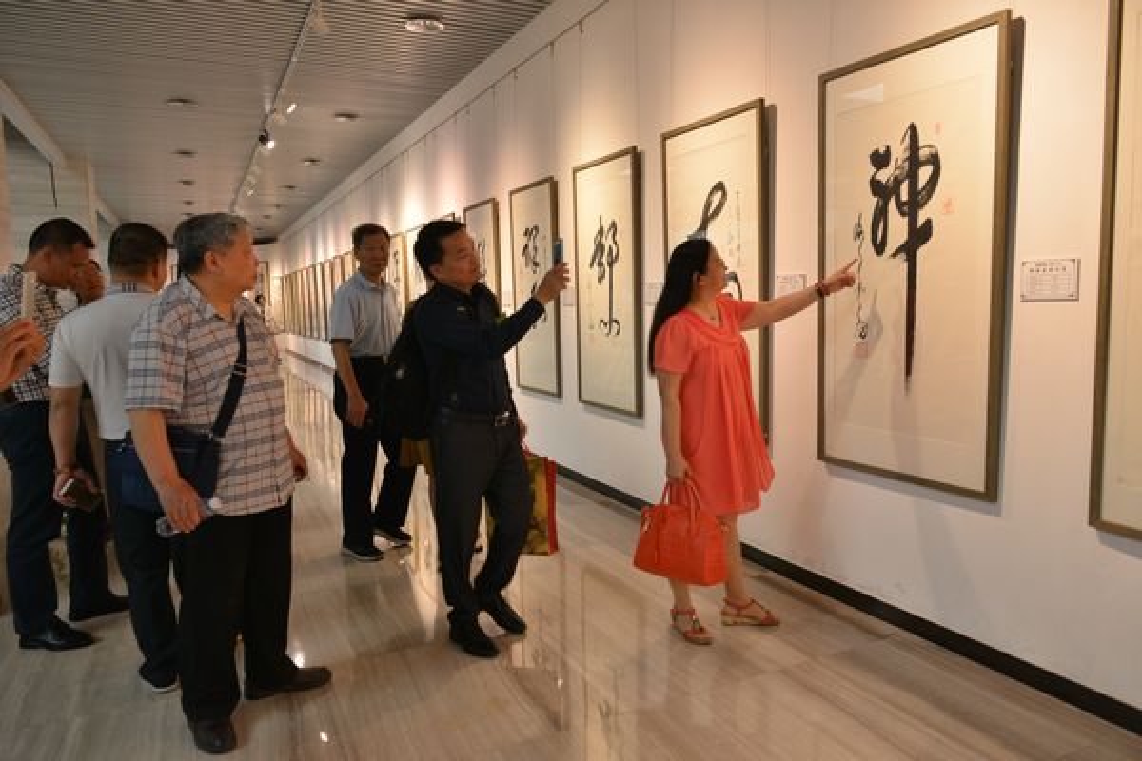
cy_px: 380
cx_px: 571
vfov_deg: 53.1
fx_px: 761
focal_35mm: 24
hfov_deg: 73.7
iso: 1000
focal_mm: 24
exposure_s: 1/100
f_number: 5.6
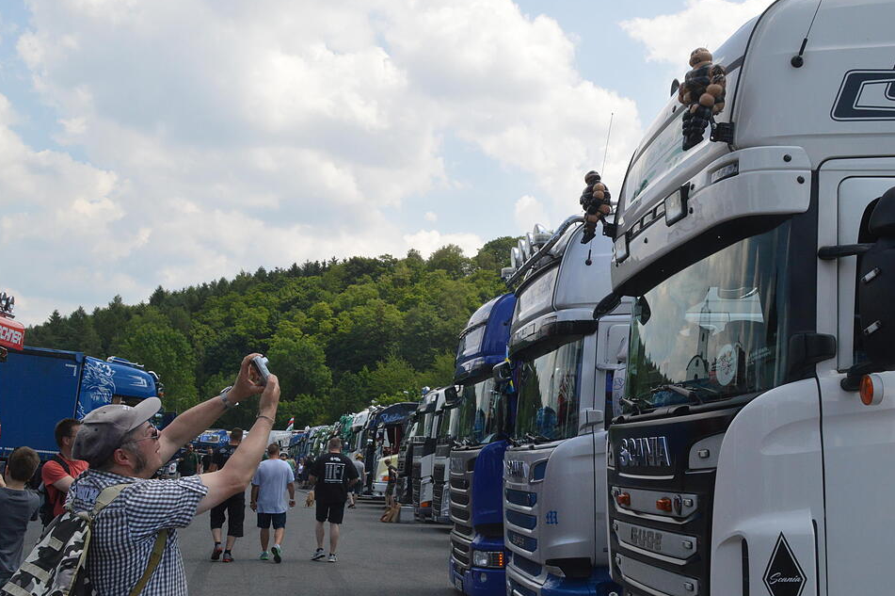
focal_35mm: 43
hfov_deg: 45.8
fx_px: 1058
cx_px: 487
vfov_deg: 31.4
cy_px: 332
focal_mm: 25
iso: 800
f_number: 13
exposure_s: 1/640
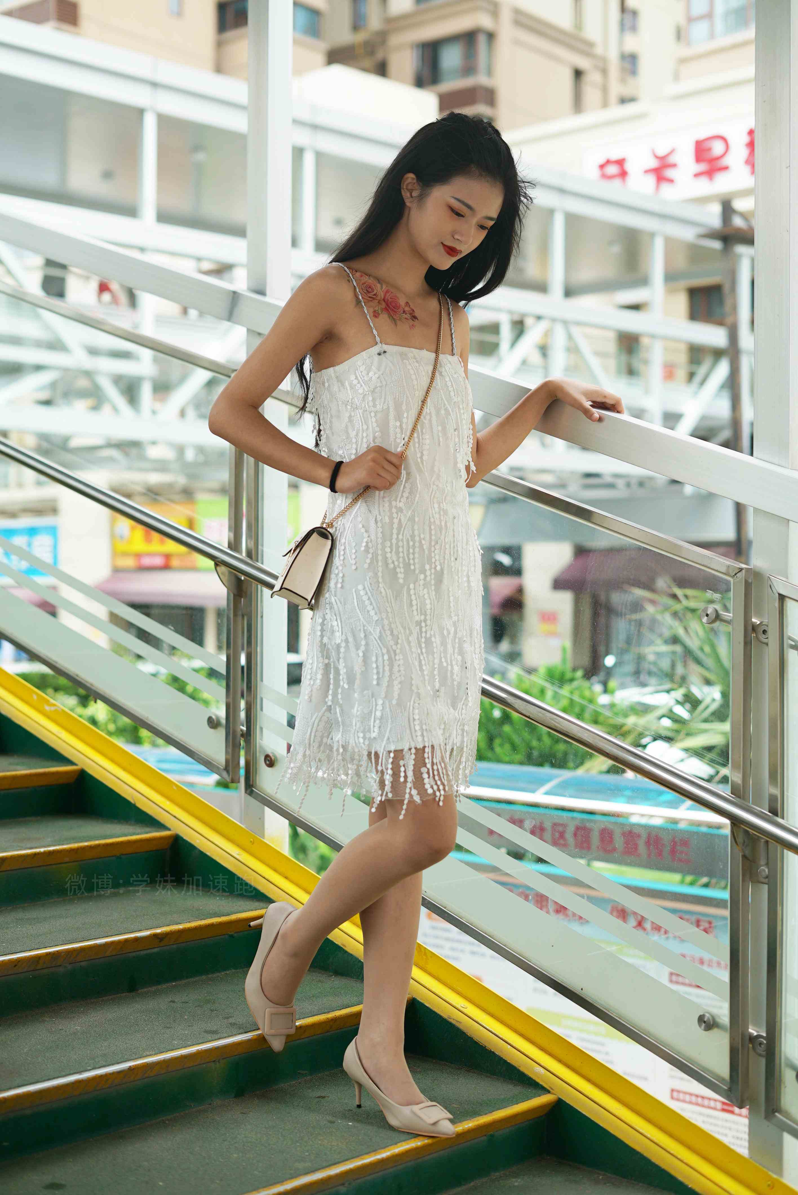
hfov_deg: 27.0
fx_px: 1660
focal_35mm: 50
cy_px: 598
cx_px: 399
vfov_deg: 39.6
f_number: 2.8
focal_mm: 50
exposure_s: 1/500
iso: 160
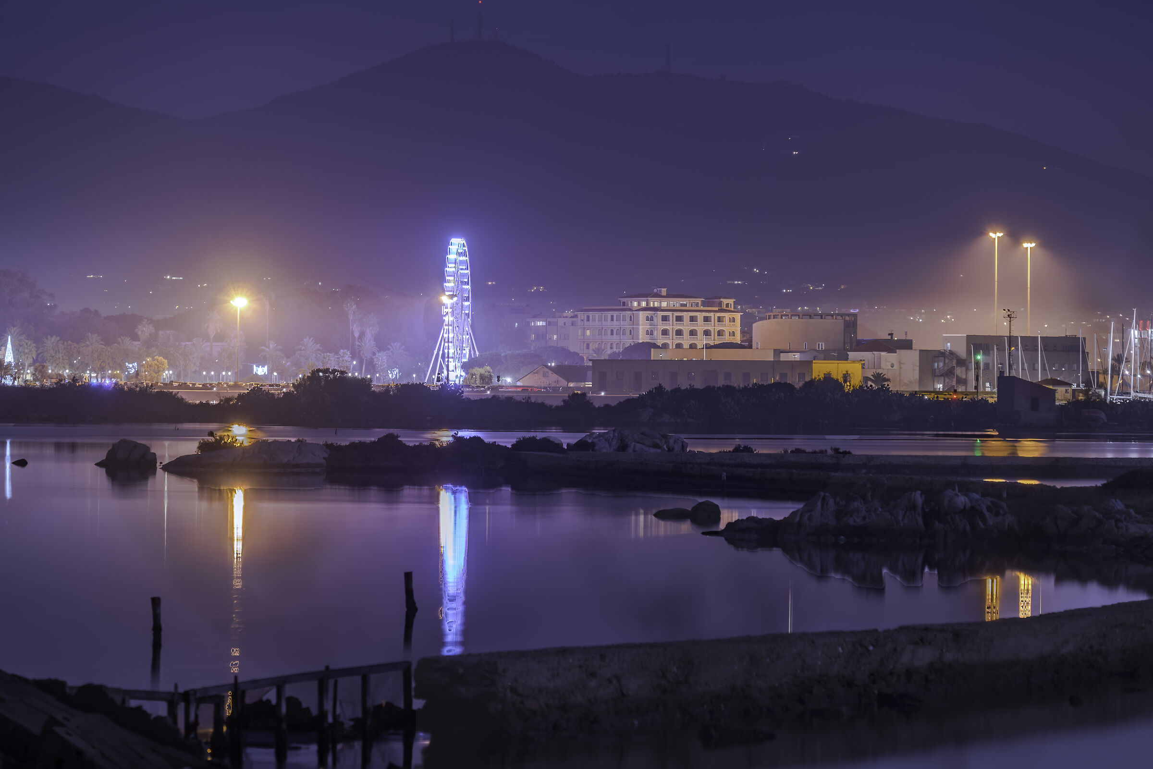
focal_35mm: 190
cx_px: 576
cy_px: 384
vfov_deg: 7.2
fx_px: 6086
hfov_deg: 10.8
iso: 200
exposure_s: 5
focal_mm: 190
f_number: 6.3
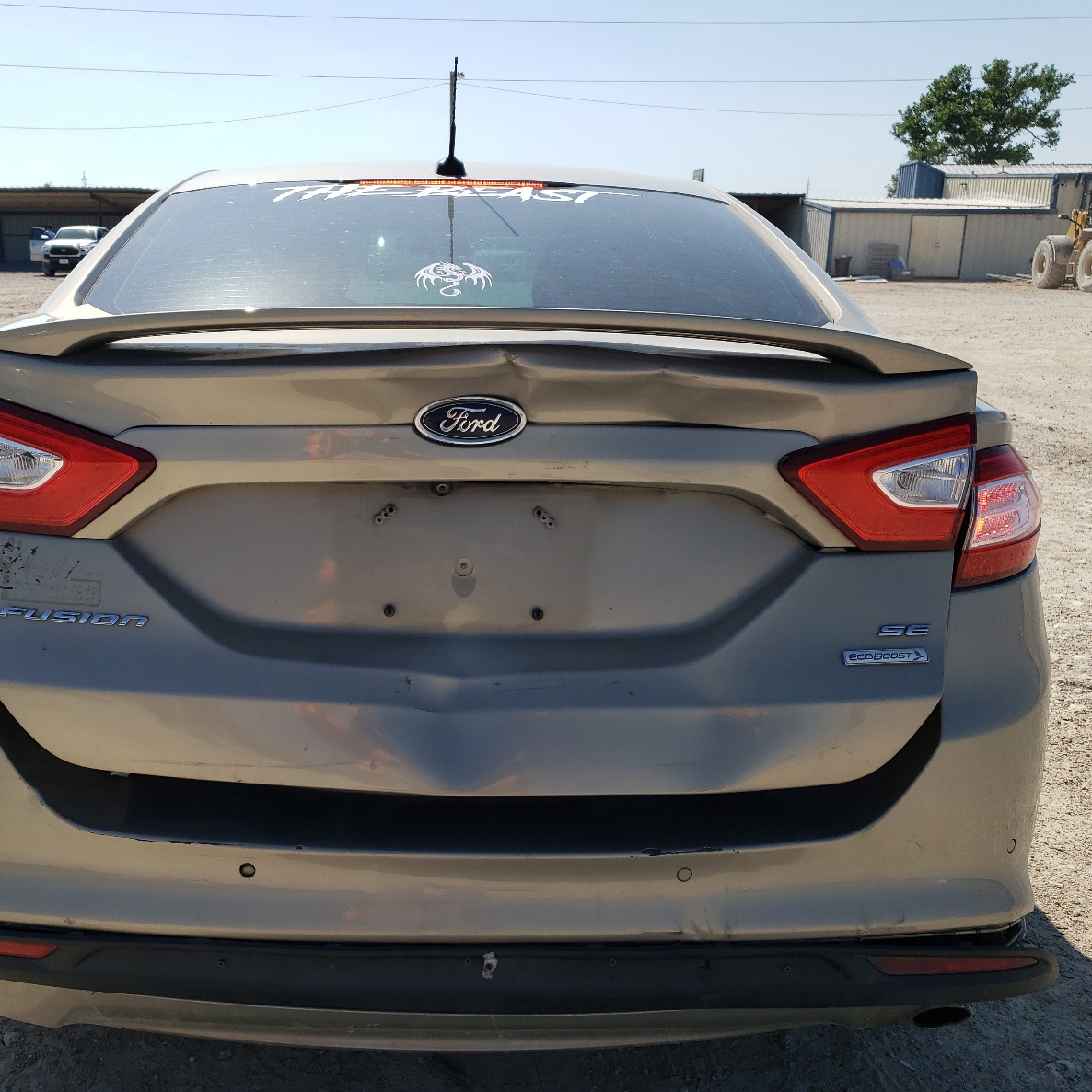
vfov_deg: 52.5
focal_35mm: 31
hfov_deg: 52.4
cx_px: 471
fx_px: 1106
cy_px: 547
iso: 50
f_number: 1.5
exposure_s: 1/5000
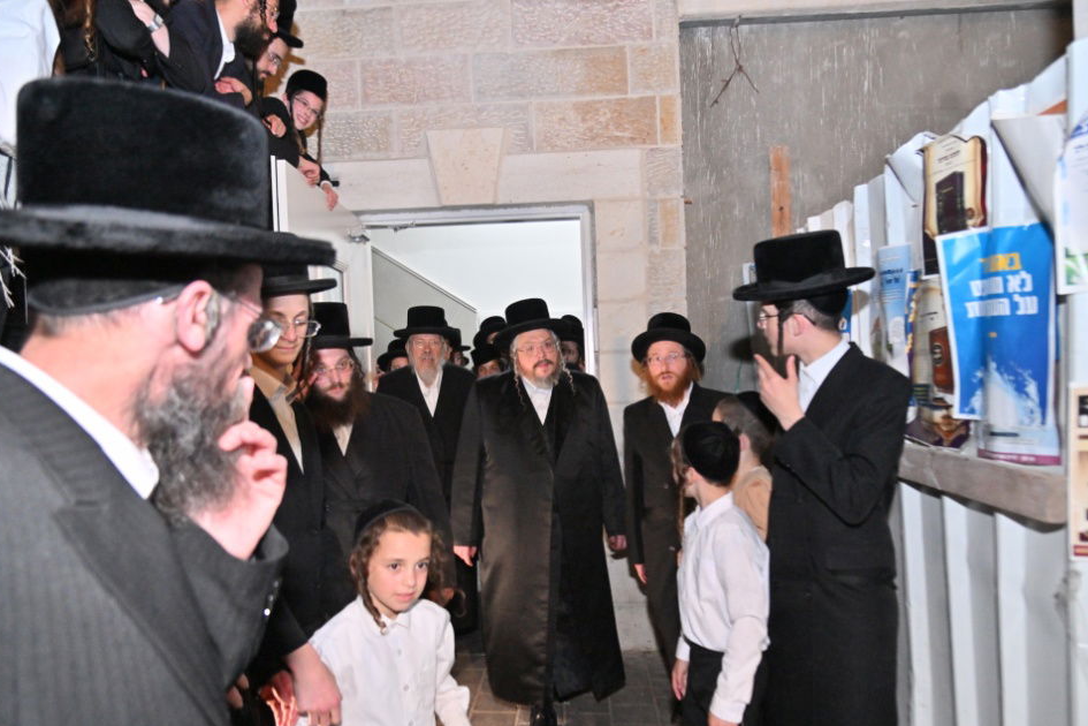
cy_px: 384
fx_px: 786
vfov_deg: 49.5
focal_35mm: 26
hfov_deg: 69.4
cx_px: 555
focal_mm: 24
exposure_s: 1/125
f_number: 4
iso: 2500
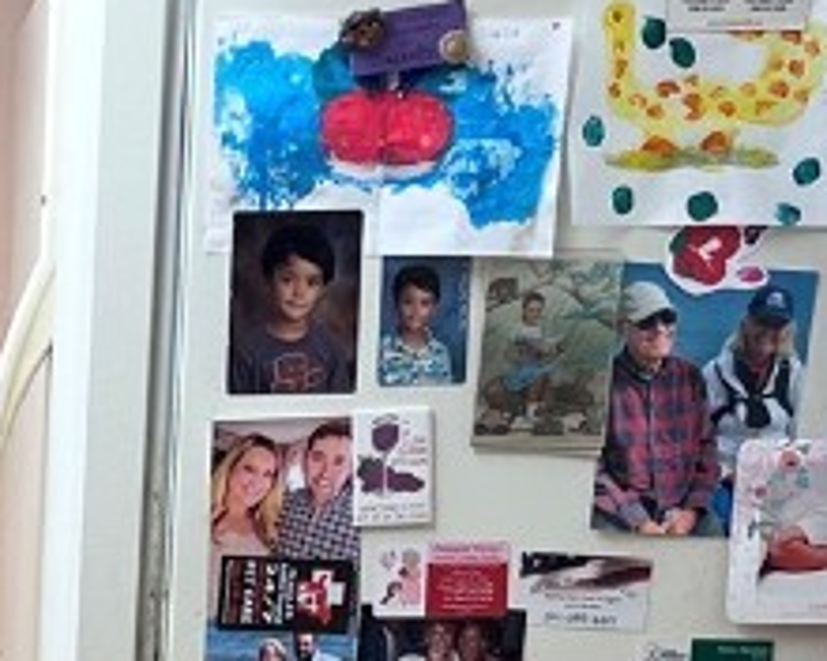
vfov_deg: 12.6
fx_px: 2888
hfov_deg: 15.2
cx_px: -365
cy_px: 916
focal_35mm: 118
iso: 80
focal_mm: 5.1
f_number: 1.6
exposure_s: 1/120
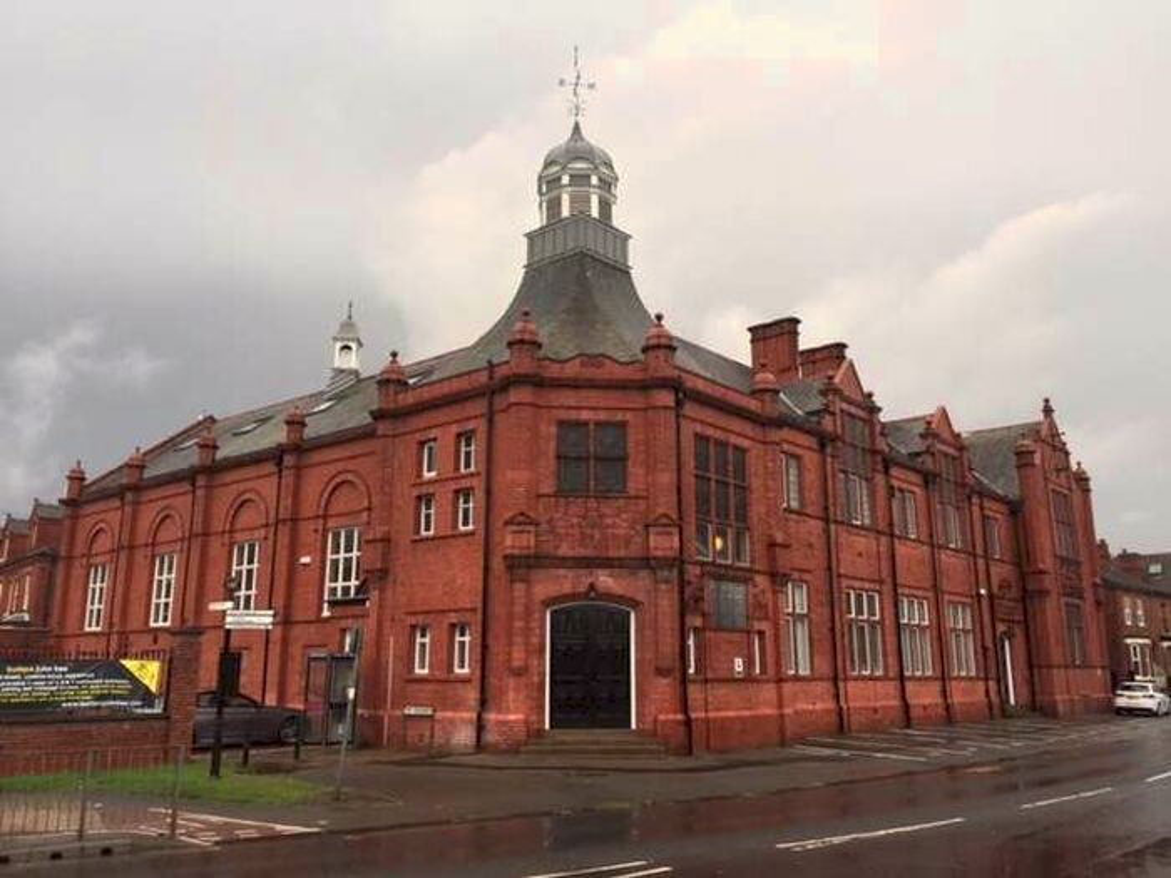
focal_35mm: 29
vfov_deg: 48.2
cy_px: 439
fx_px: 981
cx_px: 586
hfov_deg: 61.7
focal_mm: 4.15
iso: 32
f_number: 2.2
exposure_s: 1/471
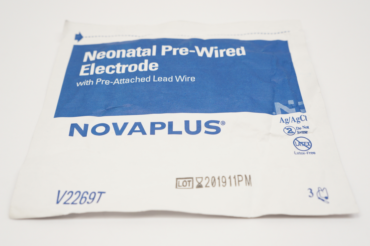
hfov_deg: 46.4
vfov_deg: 31.8
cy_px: 123
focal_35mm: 42
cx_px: 185
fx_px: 431
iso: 400
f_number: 5.6
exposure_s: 1/80
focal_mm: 28
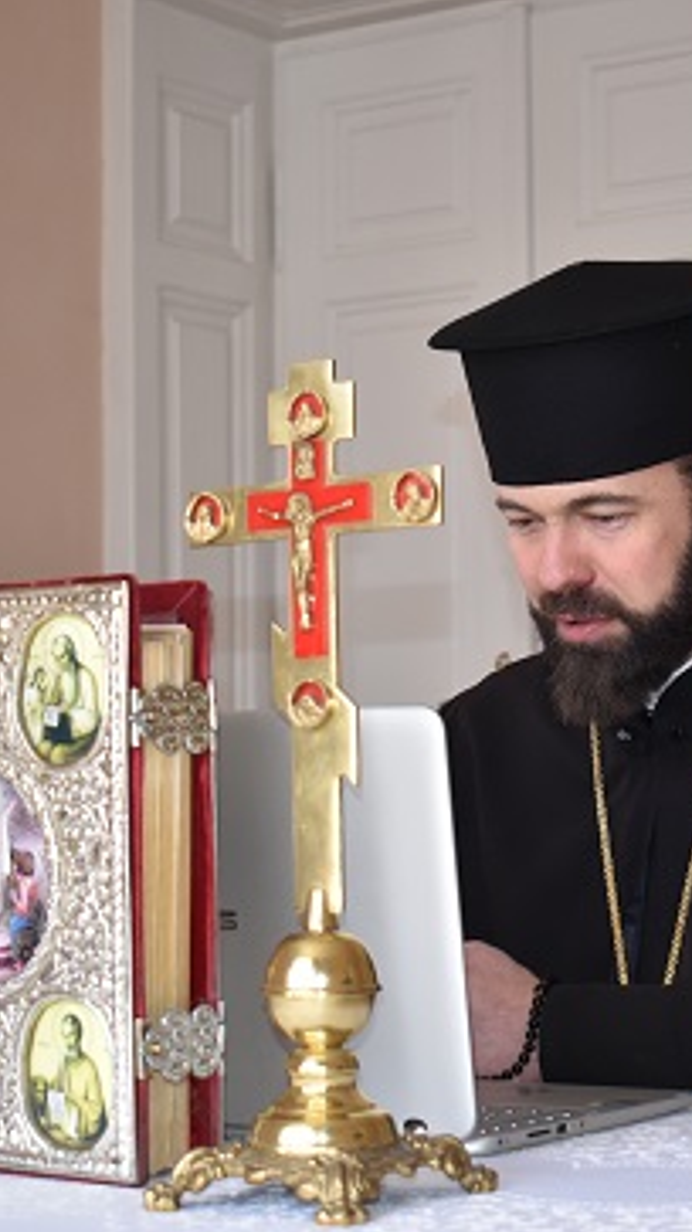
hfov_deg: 14.7
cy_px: 618
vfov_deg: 26.2
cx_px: 699
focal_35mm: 81
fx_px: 2644
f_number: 4.5
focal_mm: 34
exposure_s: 1/160
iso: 800
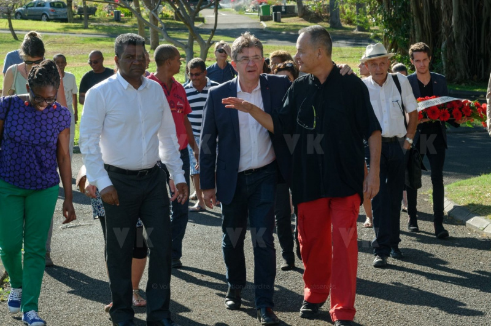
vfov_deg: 13.0
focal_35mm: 105
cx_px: 246
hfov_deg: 19.5
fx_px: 1429
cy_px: 163
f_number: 9
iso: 250
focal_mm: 70
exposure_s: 1/400
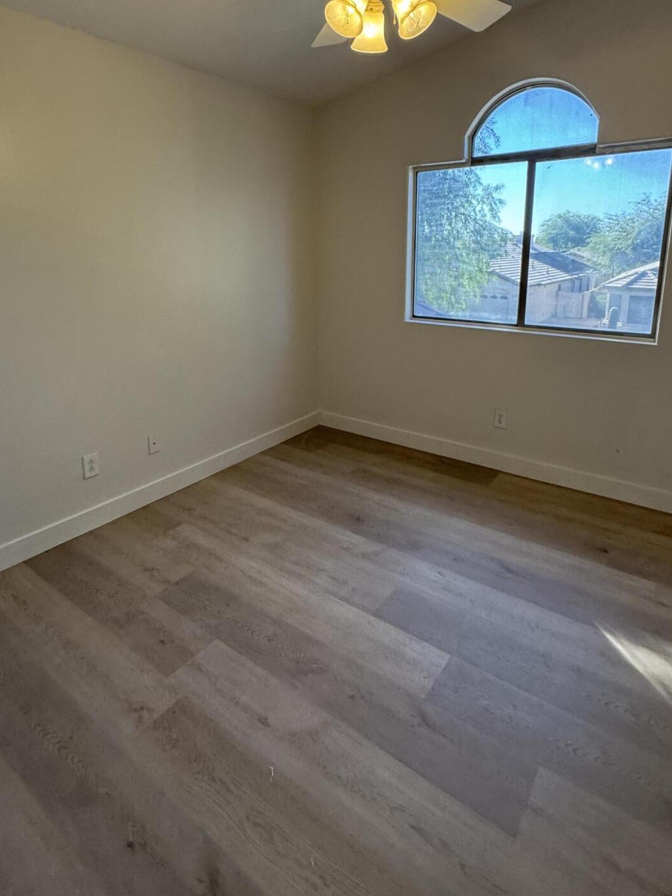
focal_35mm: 20
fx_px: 518
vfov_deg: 80.7
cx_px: 320
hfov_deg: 65.9
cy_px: 355
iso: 250
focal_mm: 2.22
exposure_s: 1/120
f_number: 2.2
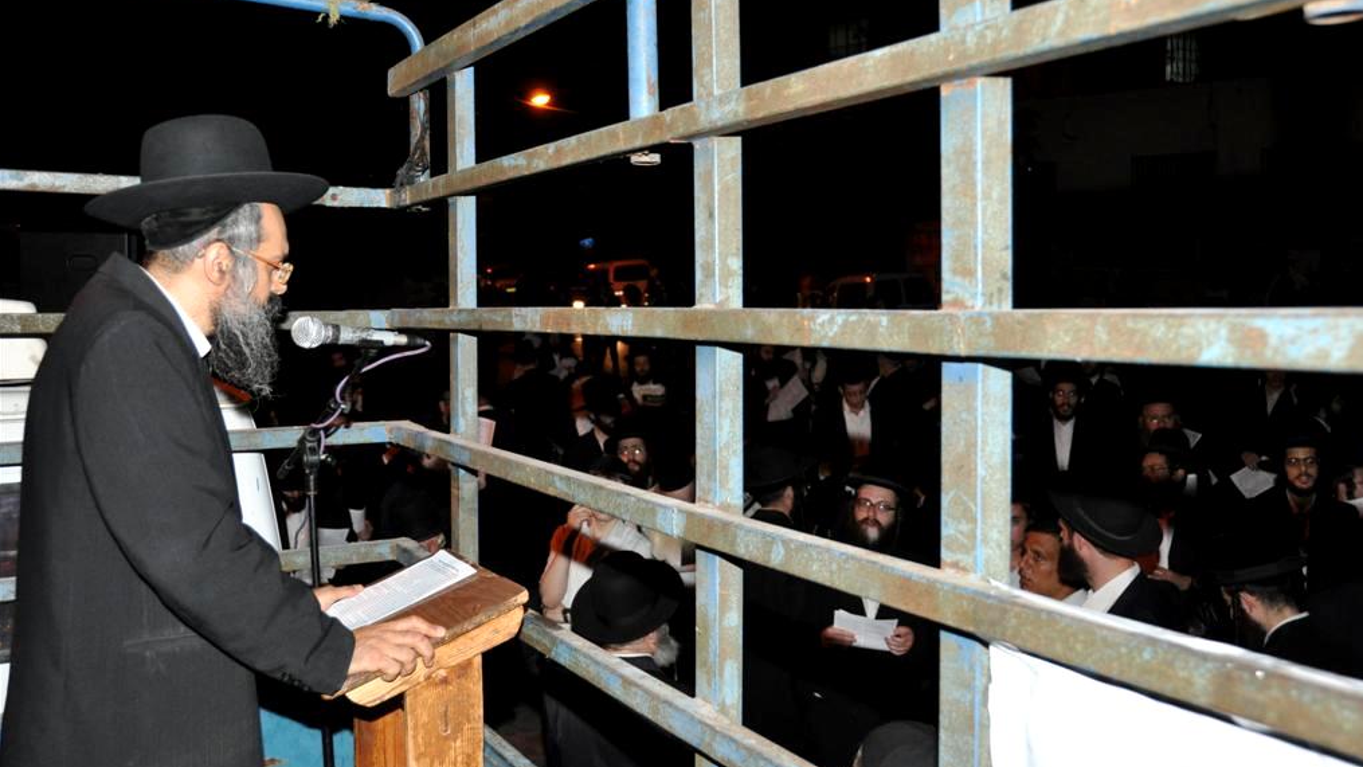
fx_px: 1373
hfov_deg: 52.8
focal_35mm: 38
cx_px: 686
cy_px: 352
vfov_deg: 31.2
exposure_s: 1/60
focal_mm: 24
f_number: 4
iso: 800
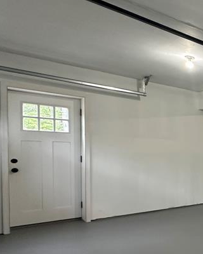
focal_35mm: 35
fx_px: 263
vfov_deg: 50.9
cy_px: 163
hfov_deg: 27.4
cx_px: 311
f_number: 2.2
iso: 160
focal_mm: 2.22
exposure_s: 1/60
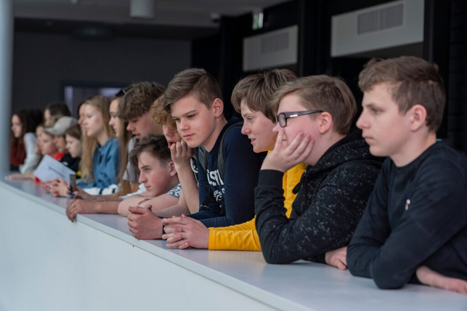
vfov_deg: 14.3
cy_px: 156
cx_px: 234
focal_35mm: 96
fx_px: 1245
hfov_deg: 21.2
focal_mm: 96
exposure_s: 1/200
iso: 160
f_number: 4
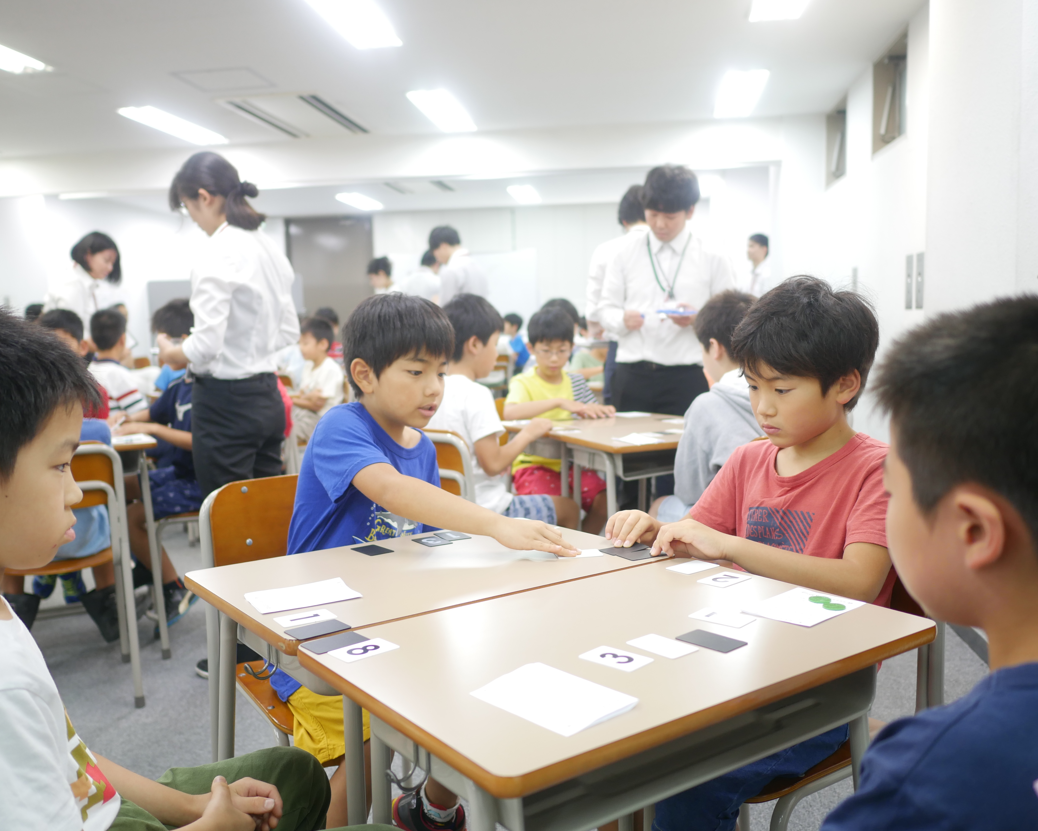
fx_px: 983
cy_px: 426
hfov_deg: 55.6
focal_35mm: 32
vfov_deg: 45.8
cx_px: 498
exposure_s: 1/60
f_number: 1.7
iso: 320
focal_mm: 15
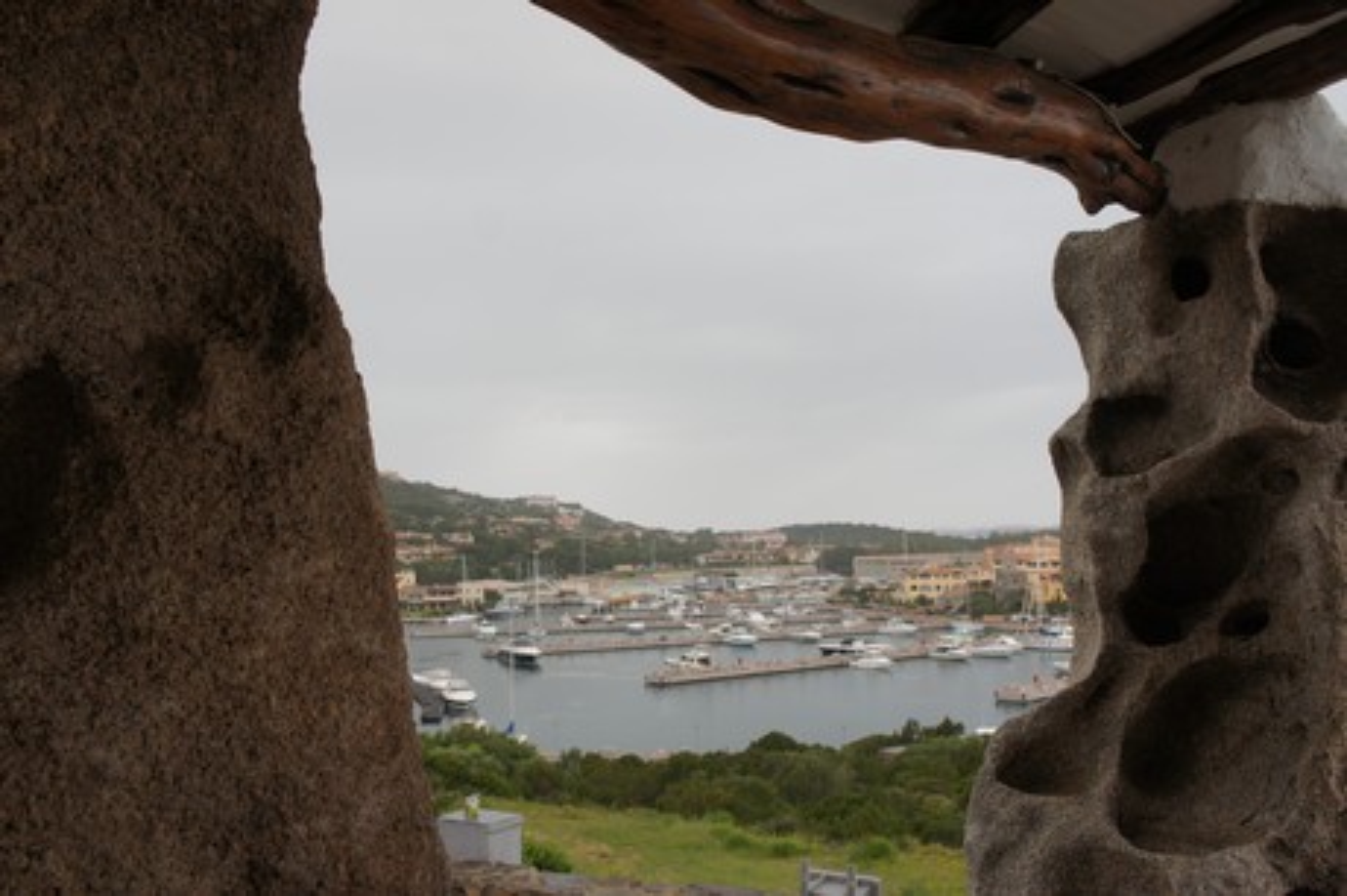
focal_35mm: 33
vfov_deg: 39.9
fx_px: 1234
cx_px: 674
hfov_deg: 57.3
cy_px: 448
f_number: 5.6
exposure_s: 1/100
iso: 200
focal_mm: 22
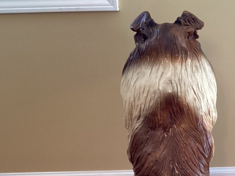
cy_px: 168
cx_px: 178
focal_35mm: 63
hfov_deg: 30.2
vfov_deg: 22.6
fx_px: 428
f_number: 2.4
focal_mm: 3.3
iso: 250
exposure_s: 1/60
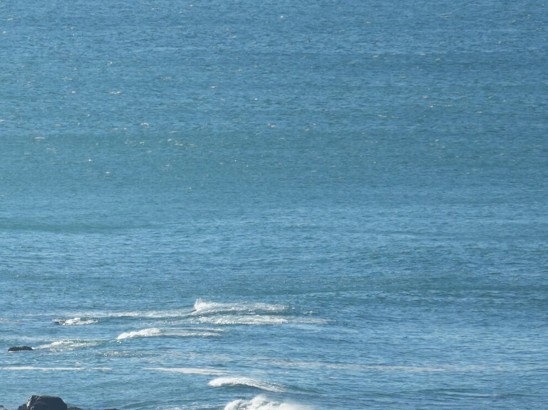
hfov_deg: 1.9
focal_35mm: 1028
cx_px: -323
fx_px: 16270
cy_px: 440
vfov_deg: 1.4
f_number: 7.1
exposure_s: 1/1250
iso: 320
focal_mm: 247
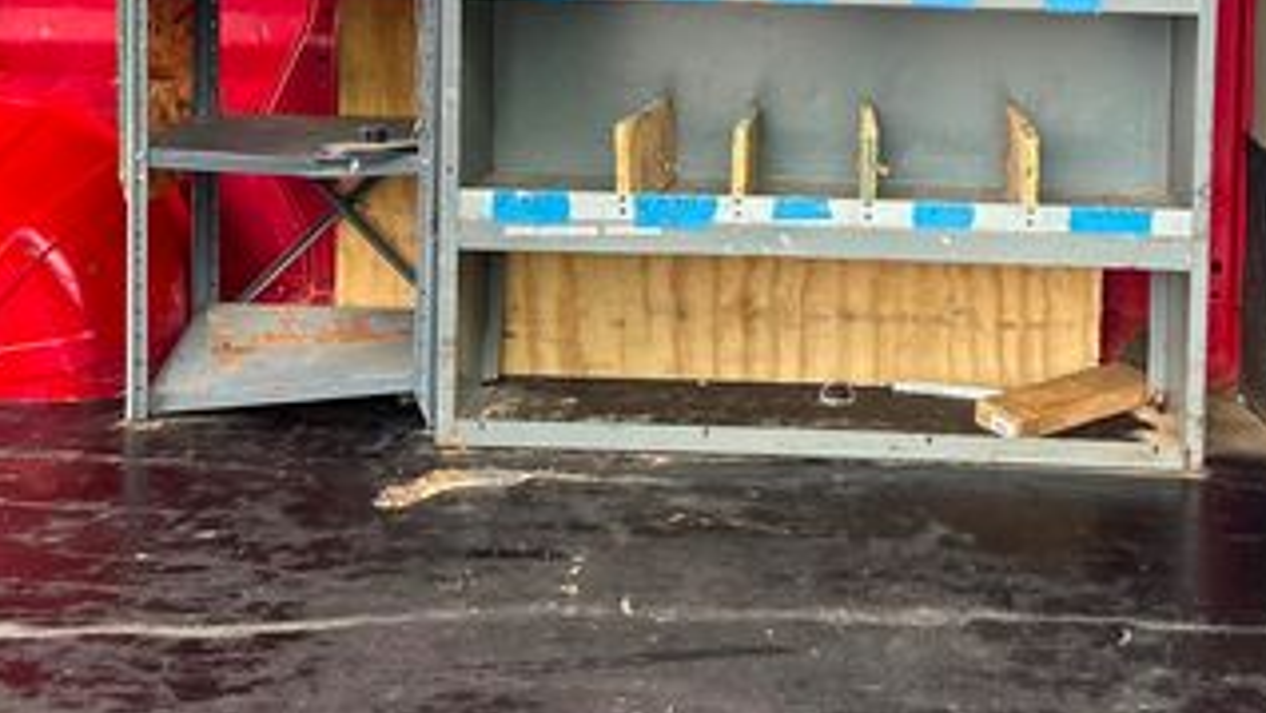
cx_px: 816
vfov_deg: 20.3
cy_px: -40
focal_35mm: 57
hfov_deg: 36.3
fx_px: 1914
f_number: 1.5
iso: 80
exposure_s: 1/121
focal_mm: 5.7
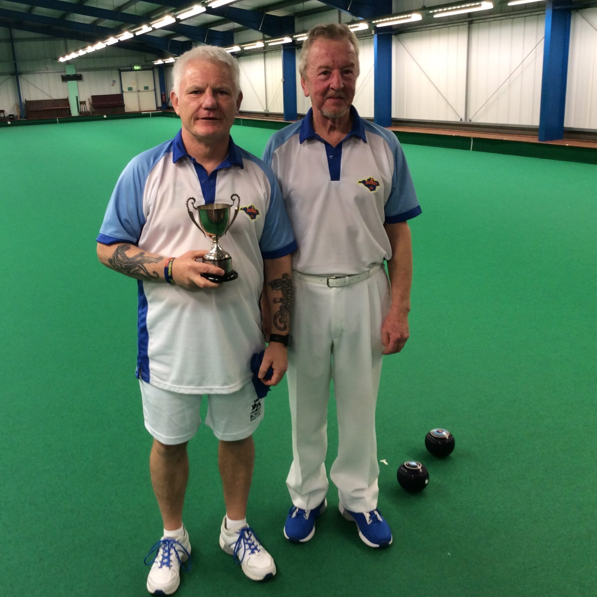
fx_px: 741
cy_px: 298
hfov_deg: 43.6
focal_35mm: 38
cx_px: 236
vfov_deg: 43.9
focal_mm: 3.3
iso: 50
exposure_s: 1/25
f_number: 2.4
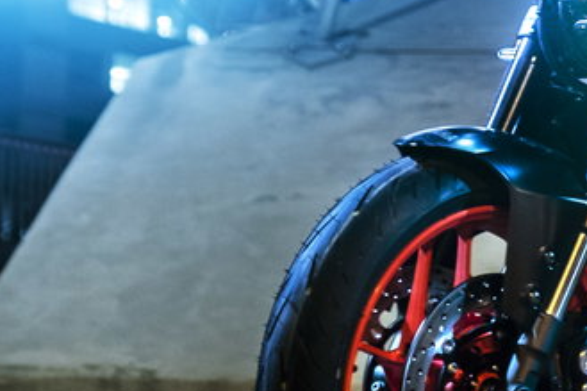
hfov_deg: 7.2
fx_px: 4596
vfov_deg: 4.8
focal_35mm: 282
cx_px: 756
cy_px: -146
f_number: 3.2
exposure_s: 1/4
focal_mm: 38.8
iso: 160
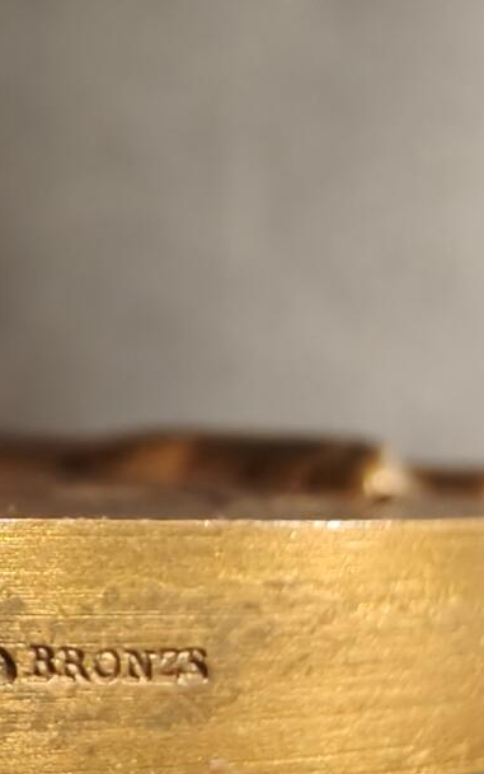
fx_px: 1518
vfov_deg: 28.1
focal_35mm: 72
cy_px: 599
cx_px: 39
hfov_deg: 17.8
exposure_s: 1/68.9
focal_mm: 2.32
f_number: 2
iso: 250
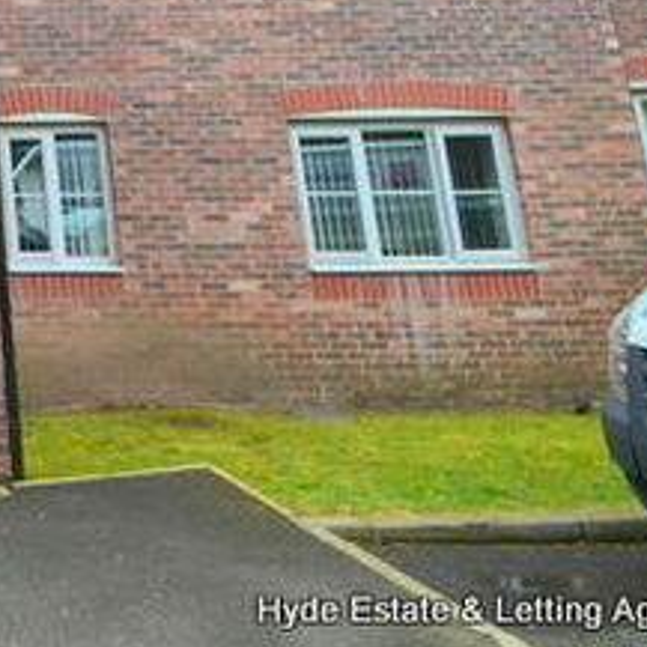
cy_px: -18
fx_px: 867
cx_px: -268
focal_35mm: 41
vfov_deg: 36.3
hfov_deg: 29.4
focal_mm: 10
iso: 400
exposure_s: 1/125
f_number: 9
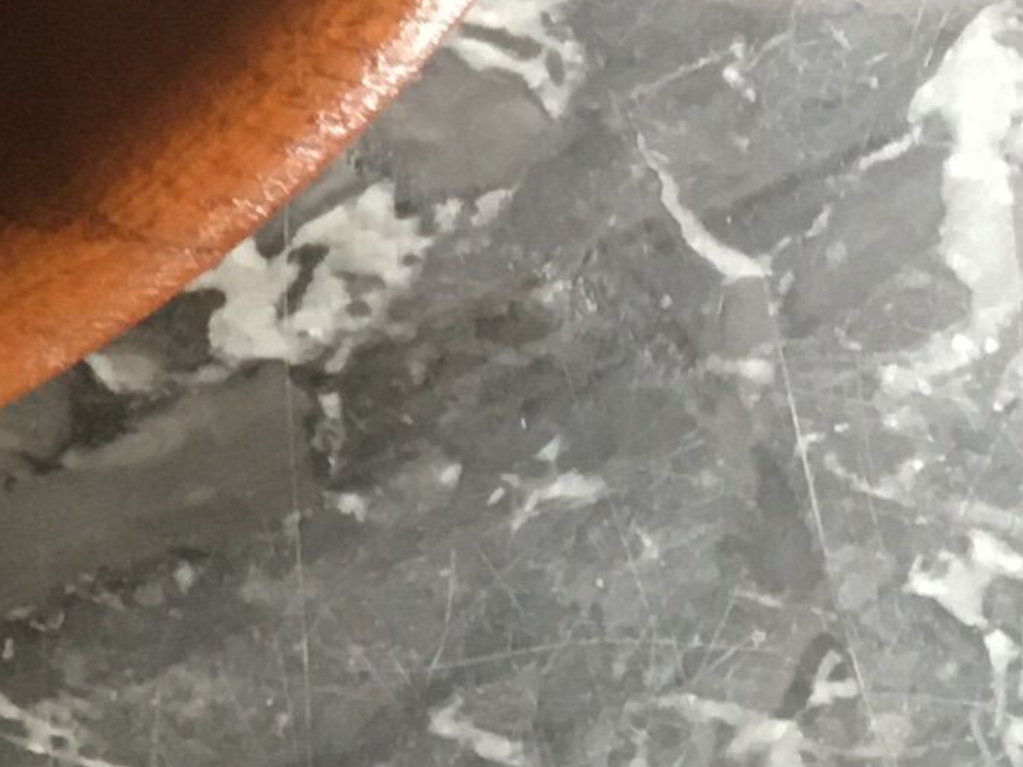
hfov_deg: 11.0
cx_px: -820
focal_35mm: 167
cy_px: -1100
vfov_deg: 8.2
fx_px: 4935
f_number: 2.2
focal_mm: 4.15
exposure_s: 1/33
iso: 125
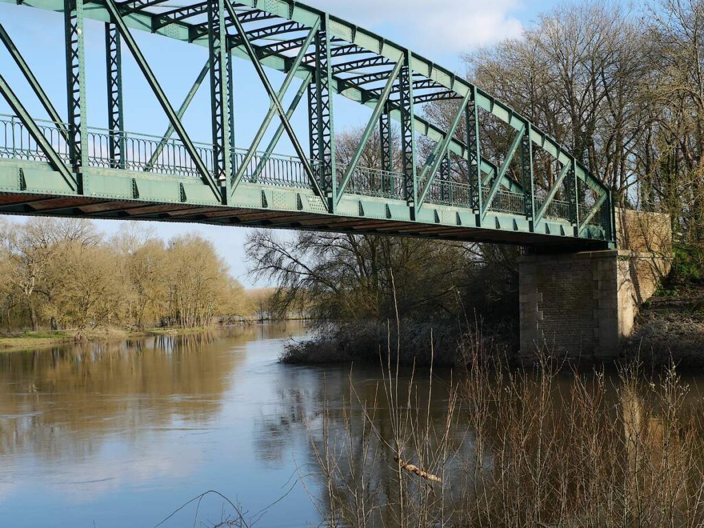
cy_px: 264
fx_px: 1017
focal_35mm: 50
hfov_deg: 38.2
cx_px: 352
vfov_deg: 29.1
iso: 200
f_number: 4
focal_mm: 25
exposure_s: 1/800
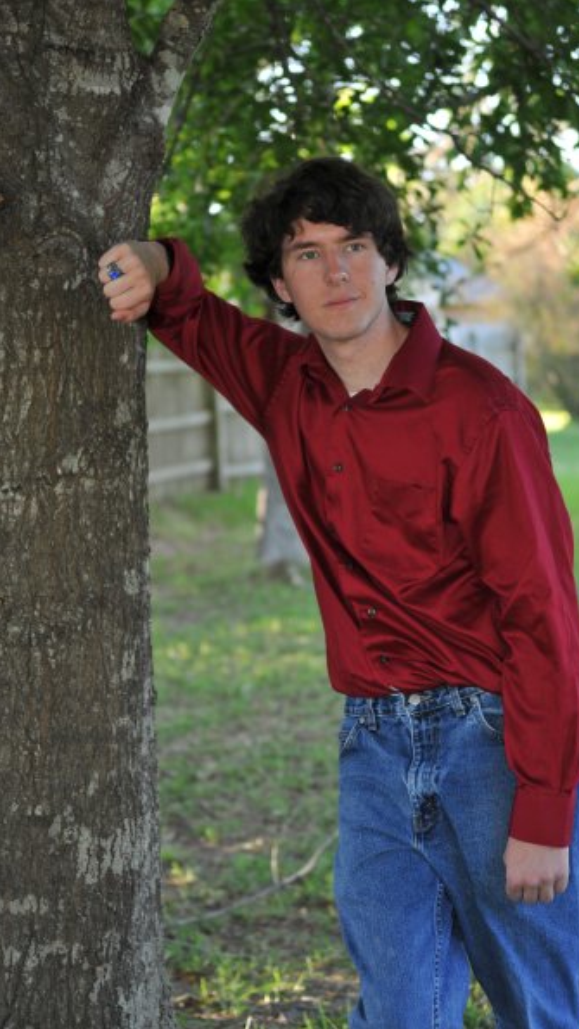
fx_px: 2157
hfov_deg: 15.3
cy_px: 514
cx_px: 310
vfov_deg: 26.9
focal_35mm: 79
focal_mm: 50
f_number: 2.8
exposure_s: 1/125
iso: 200
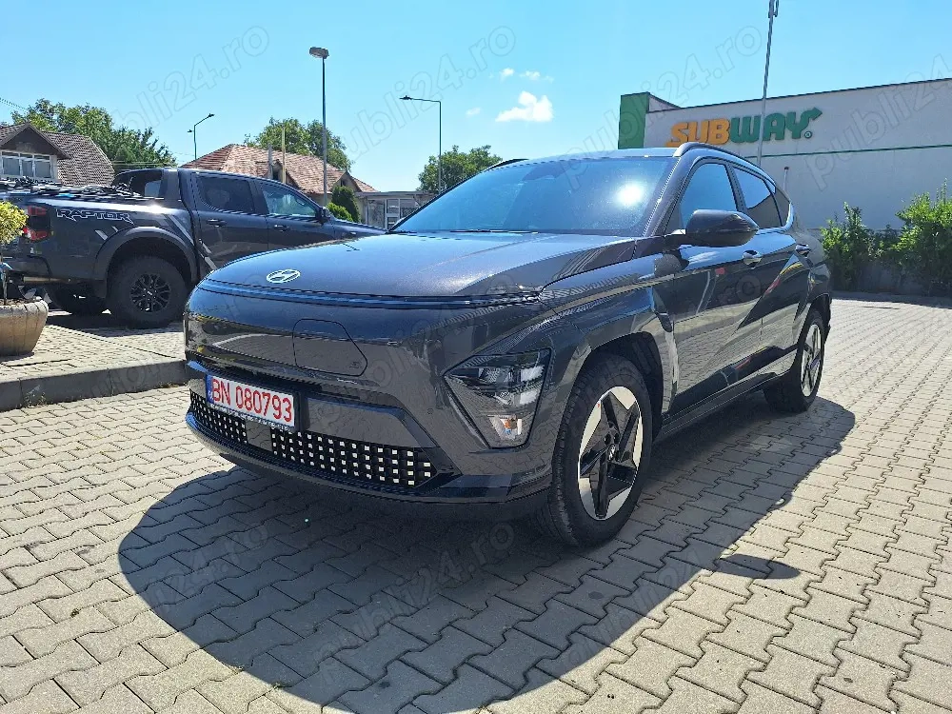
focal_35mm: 23
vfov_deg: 58.9
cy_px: 357
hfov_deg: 73.9
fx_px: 633
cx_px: 476
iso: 40
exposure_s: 1/3333
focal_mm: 5.54
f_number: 1.8
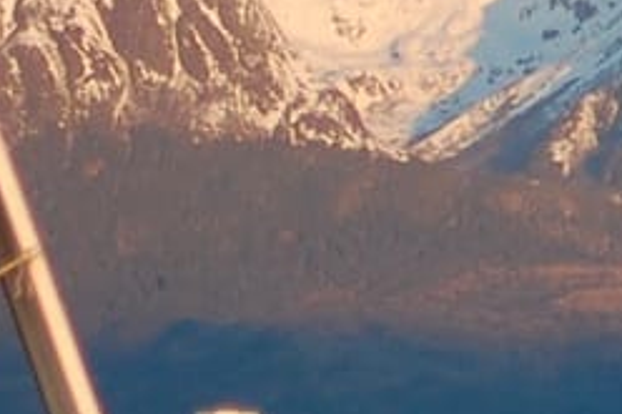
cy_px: 74
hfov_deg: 3.2
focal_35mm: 635
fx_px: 10964
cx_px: 1758
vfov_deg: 2.2
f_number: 4.5
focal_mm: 70
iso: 200
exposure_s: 1/320
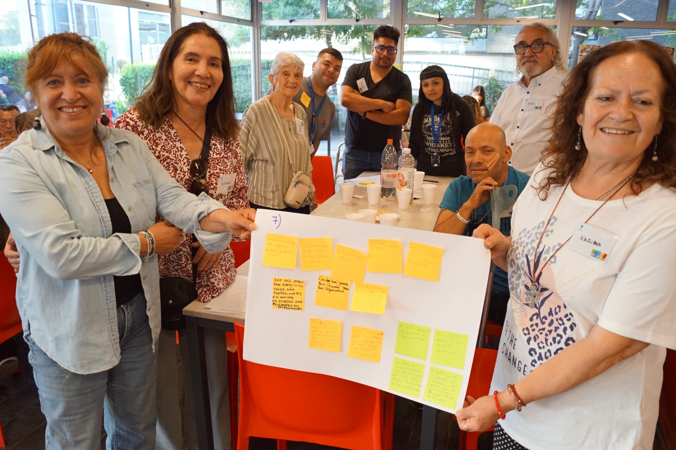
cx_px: 338
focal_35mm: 27
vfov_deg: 47.9
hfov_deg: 67.4
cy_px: 225
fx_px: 507
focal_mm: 18
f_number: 4
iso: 1250
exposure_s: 1/160
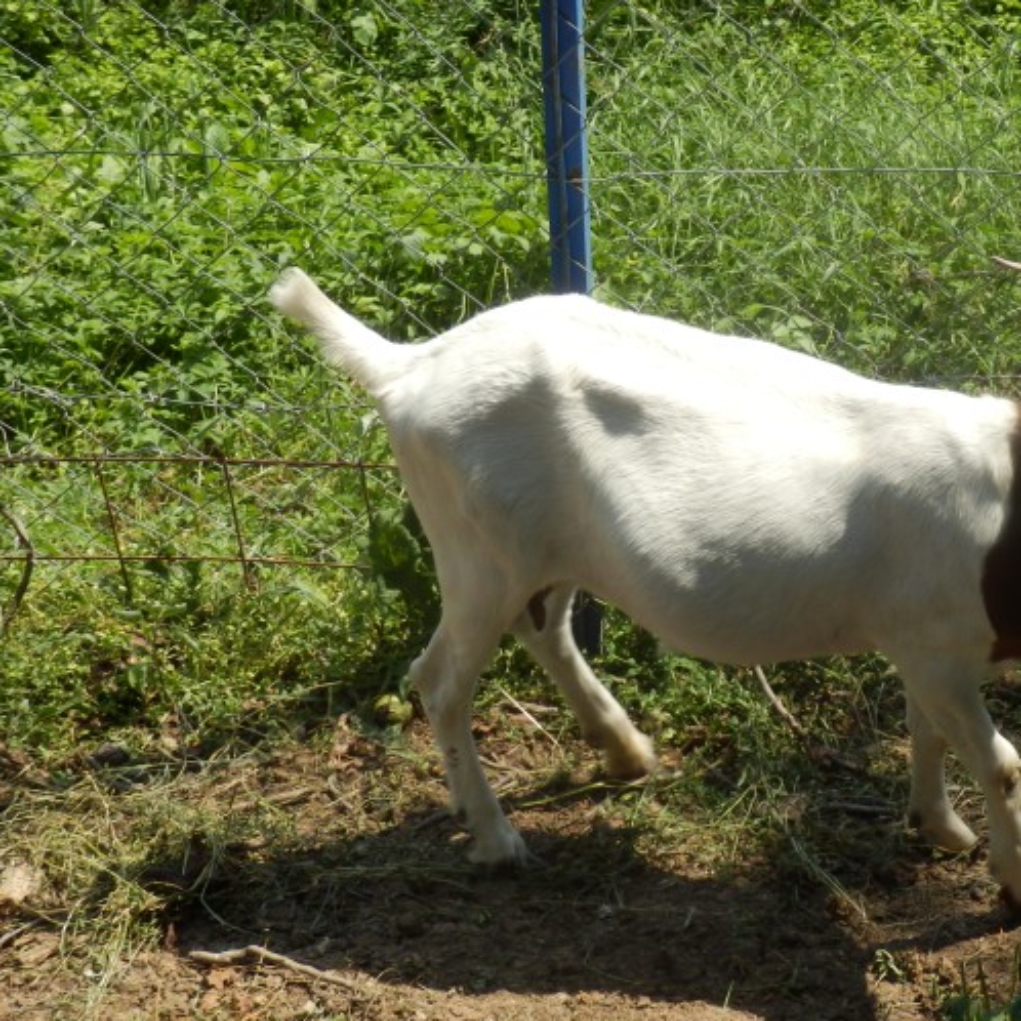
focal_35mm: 98
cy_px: 570
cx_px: 808
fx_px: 3270
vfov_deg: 17.7
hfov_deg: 17.6
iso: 80
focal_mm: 12.3
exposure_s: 1/320
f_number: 4.8
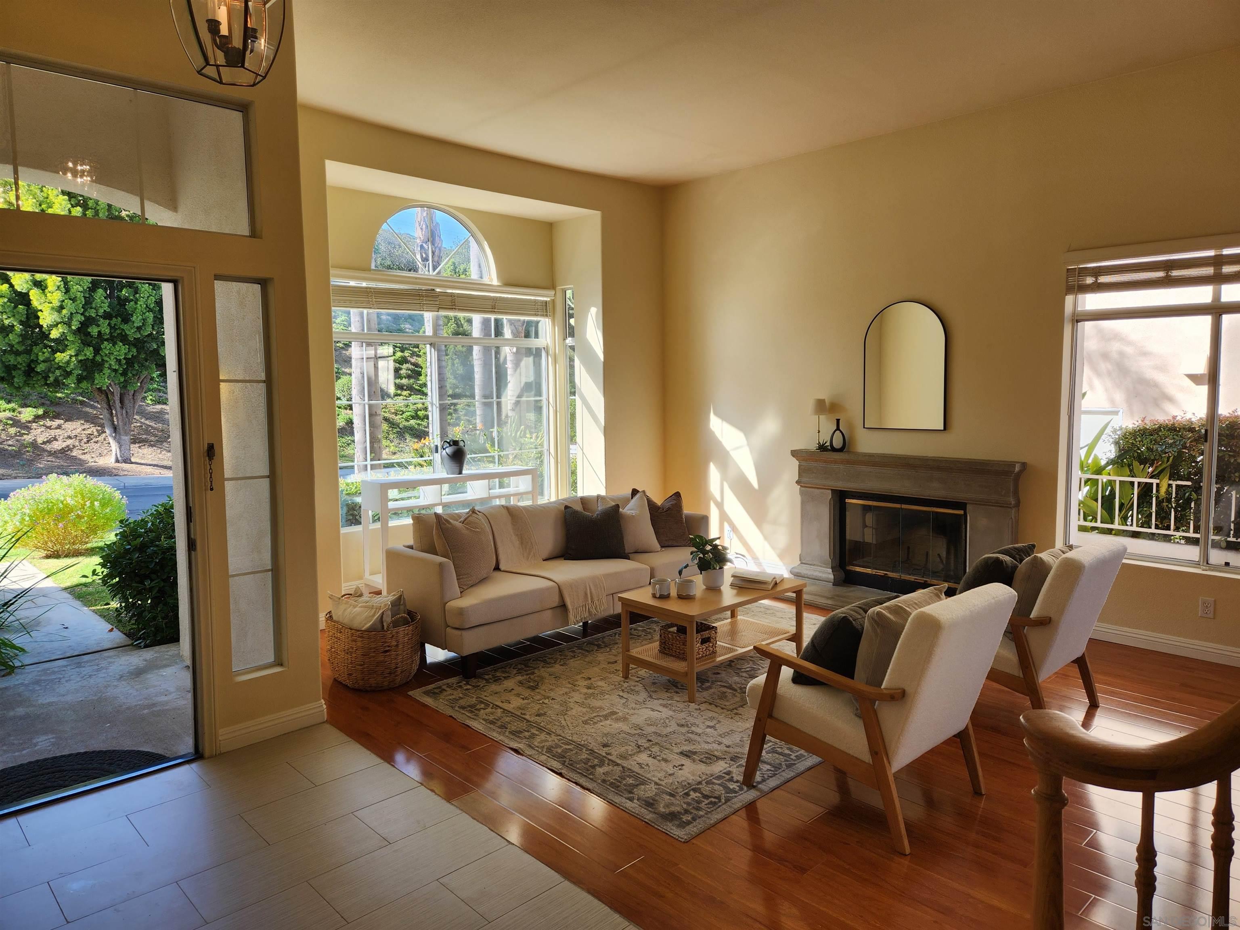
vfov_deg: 58.9
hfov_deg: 73.9
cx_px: 620
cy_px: 465
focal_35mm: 23
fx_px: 824
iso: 20
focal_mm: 5.4
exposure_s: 1/207
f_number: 1.8
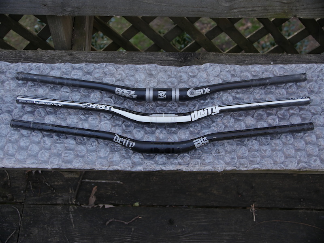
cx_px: 162
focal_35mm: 40
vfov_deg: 36.0
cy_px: 122
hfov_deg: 46.8
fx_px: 374
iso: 400
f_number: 2.5
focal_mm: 20
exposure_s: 1/200
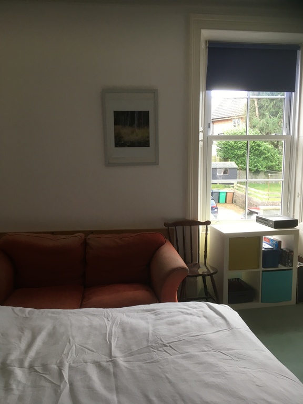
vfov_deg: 61.7
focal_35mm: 29
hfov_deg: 48.2
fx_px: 338
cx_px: 152
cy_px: 202
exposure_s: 1/33
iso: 64
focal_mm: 4.15
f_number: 2.2
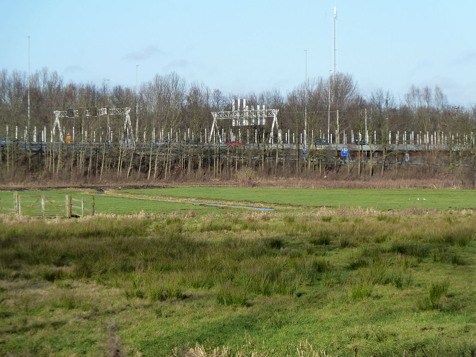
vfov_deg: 10.1
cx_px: 238
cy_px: 178
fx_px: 2021
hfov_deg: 13.4
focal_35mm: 147
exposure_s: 1/320
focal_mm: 24.1
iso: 125
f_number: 4.5
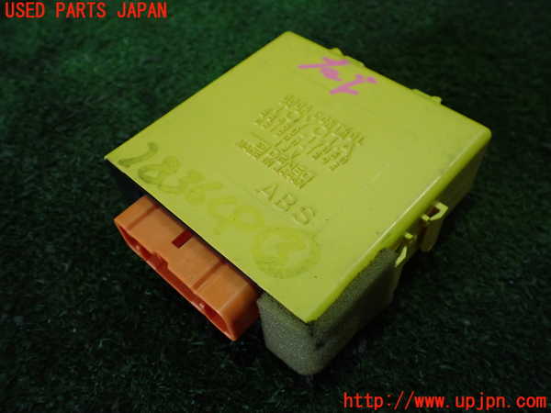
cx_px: 276
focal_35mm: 30
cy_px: 206
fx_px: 478
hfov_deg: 60.0
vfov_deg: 46.8
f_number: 2.3
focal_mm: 5.4
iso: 500
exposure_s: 1/125
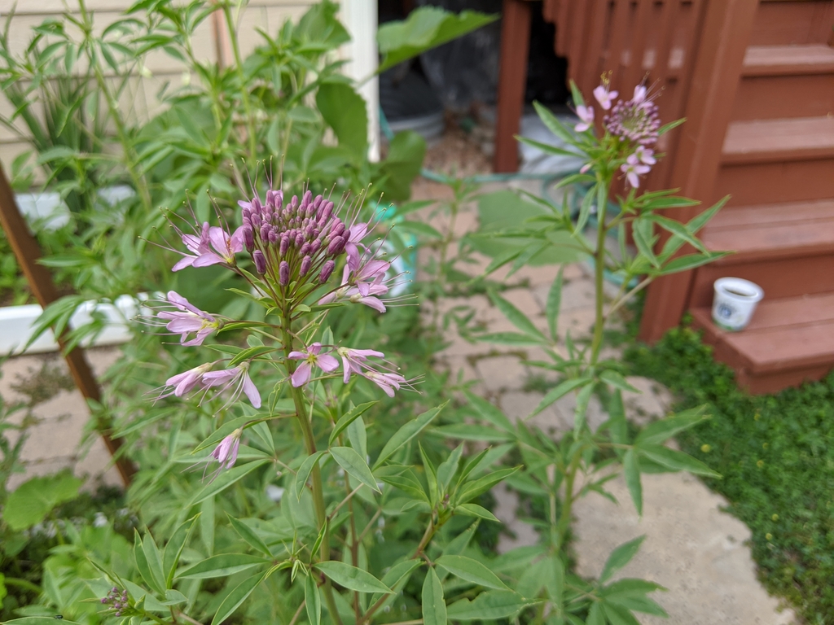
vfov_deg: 51.4
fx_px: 651
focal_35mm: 27
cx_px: 417
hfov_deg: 65.3
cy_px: 312
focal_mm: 4.44
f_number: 1.8
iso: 50
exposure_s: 1/191
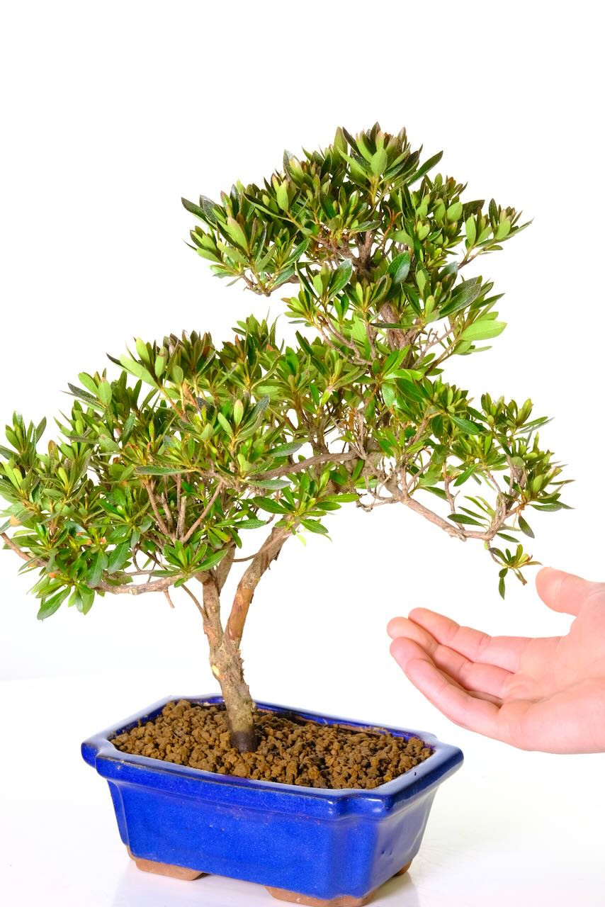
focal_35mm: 96
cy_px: 454
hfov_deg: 14.3
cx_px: 302
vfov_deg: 21.2
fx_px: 2419
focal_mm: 63.8
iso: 1600
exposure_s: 1/13
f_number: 10
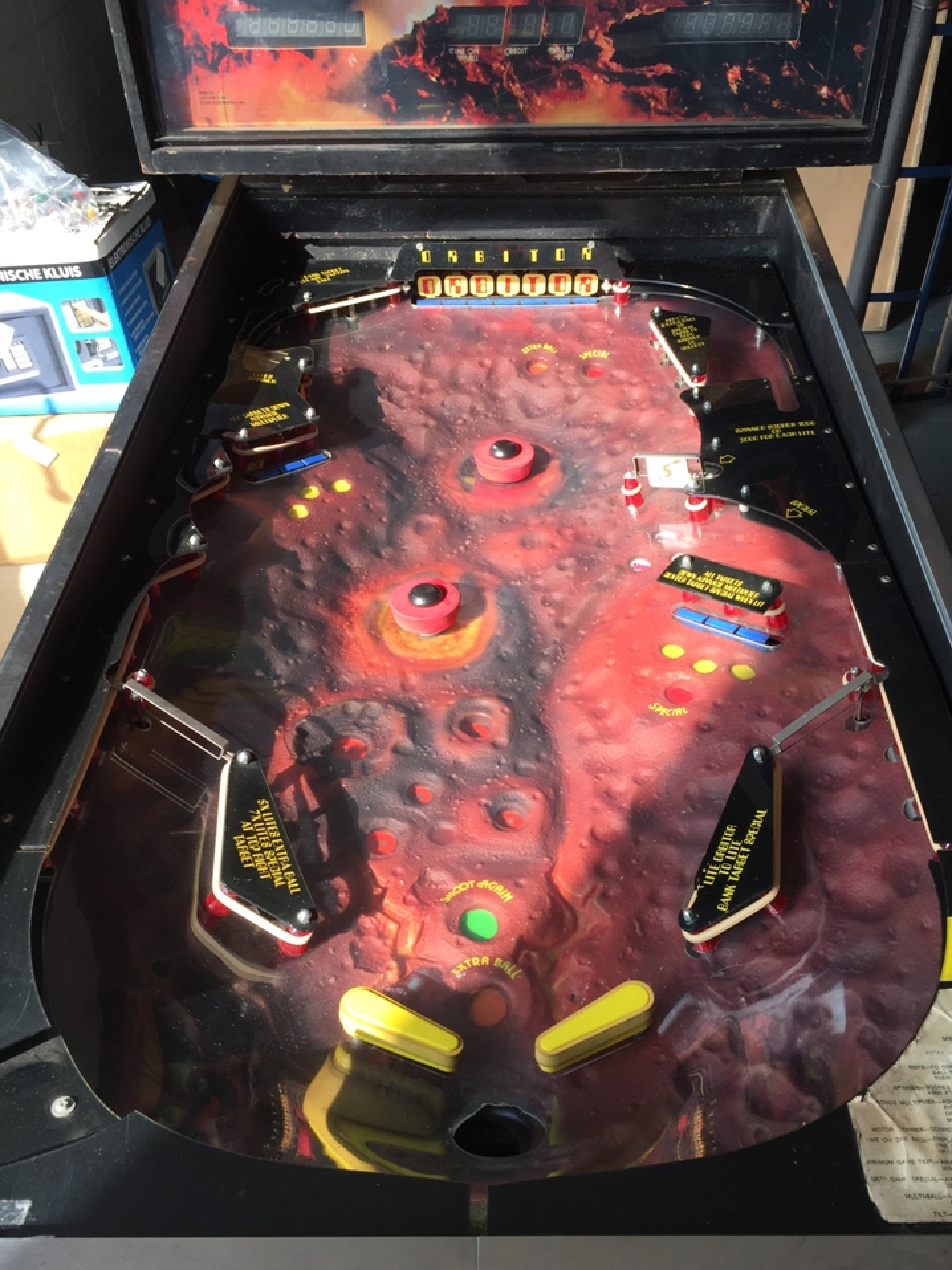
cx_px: 505
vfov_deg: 58.3
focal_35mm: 31
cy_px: 667
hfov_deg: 45.4
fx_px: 1137
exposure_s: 1/316
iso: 32
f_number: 2.2
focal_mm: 4.15
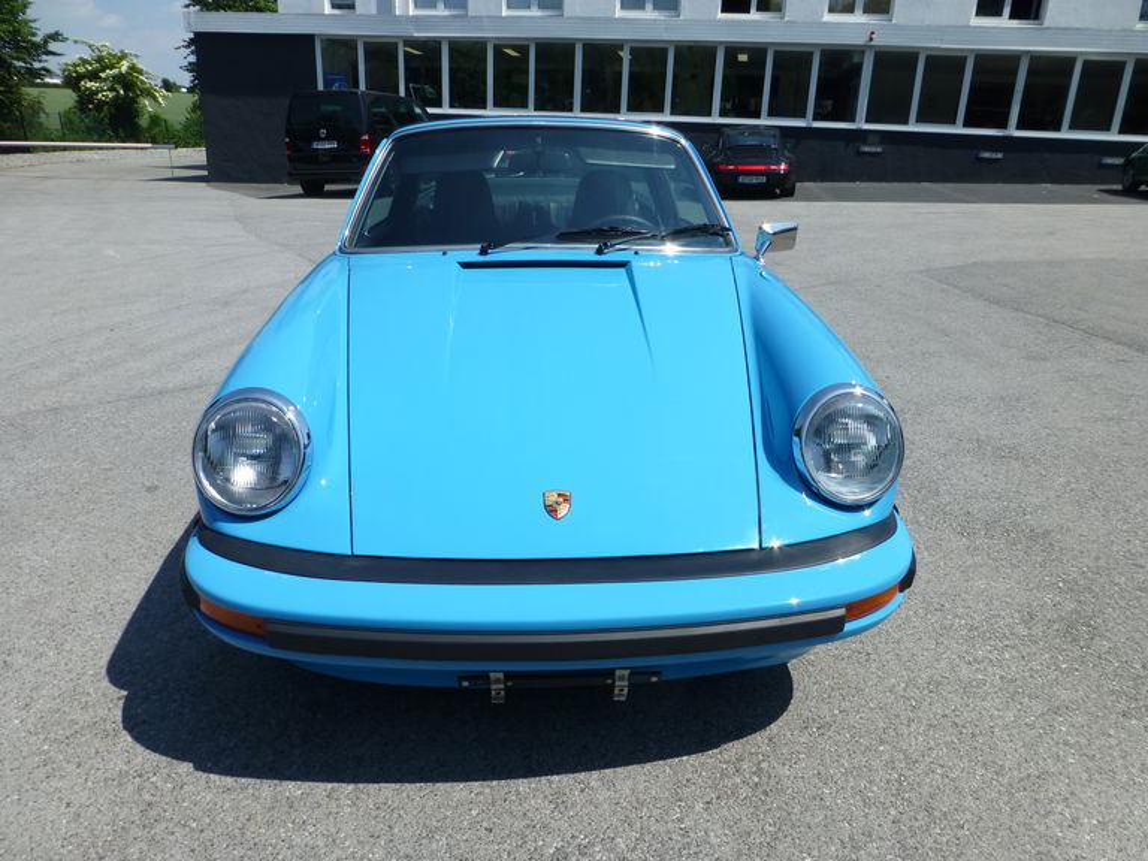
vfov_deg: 56.8
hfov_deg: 71.6
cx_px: 574
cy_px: 430
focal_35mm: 24
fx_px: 796
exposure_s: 1/1000
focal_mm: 4.3
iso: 100
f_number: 4
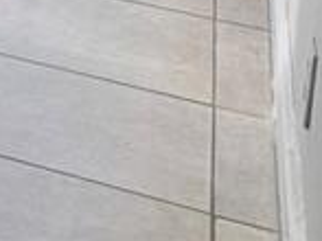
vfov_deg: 7.6
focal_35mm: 167
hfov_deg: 8.6
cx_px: -795
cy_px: -524
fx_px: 1552
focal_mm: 6.76
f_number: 1.78
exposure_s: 1/514
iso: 80
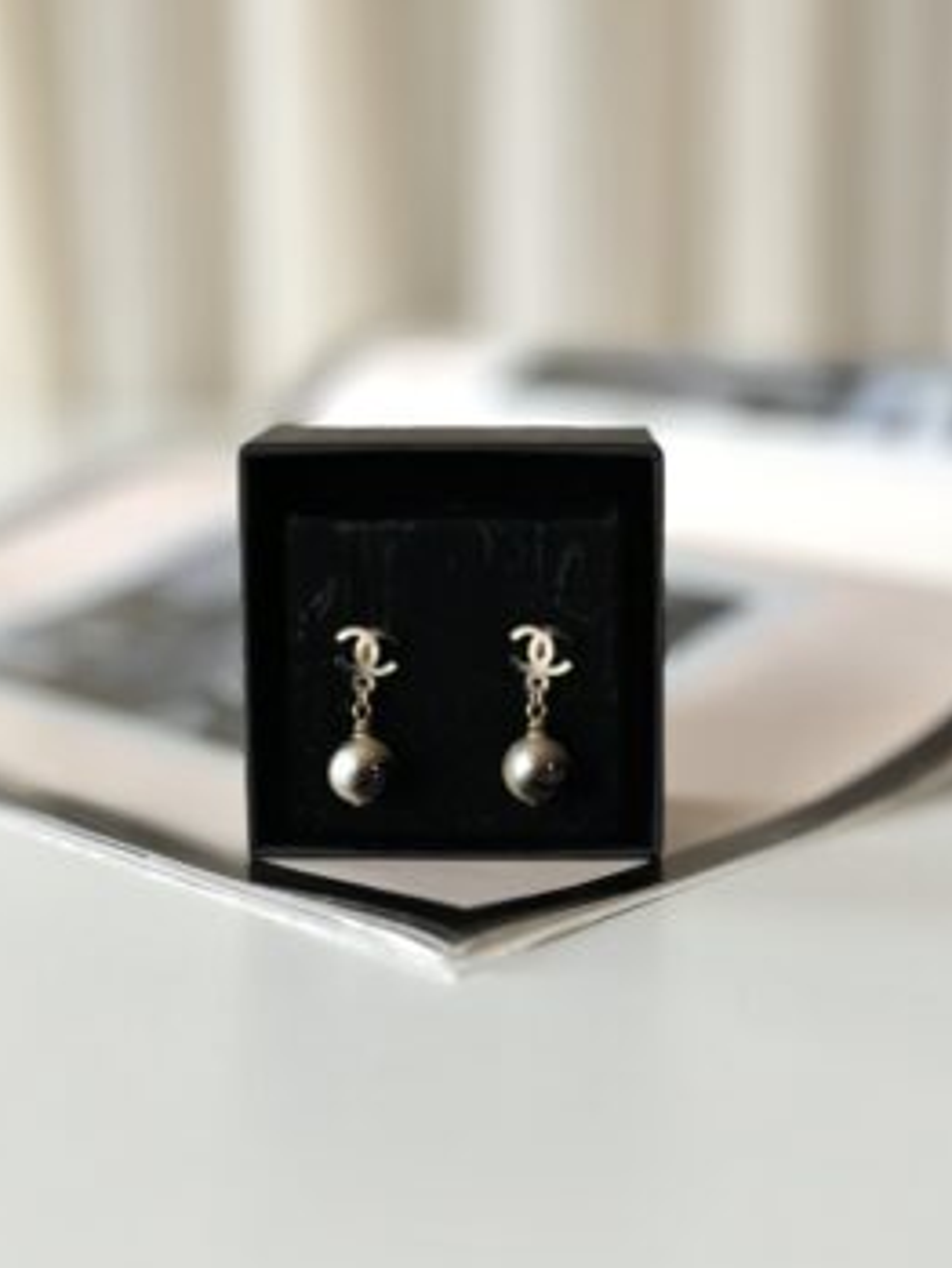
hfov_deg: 26.6
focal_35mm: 55
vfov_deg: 34.9
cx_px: 465
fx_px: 2016
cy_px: 578
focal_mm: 6.86
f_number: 1.78
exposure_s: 1/100
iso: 64
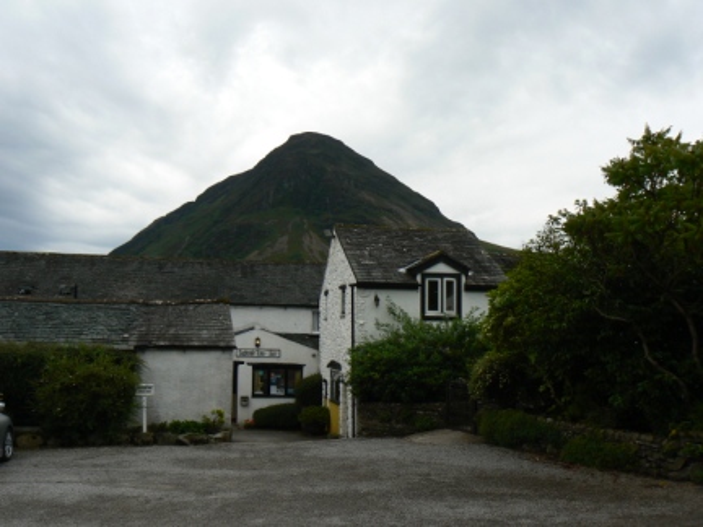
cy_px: 264
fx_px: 731
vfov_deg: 39.7
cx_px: 352
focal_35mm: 36
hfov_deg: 51.4
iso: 80
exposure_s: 1/160
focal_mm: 6
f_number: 5.6
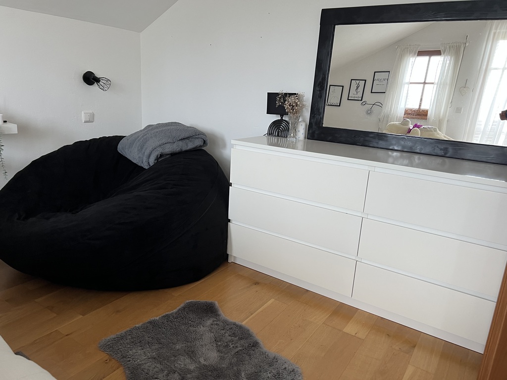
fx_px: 381
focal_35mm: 26
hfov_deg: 67.3
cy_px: 190
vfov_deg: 53.1
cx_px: 254
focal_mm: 5.7
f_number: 1.5
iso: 125
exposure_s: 1/90
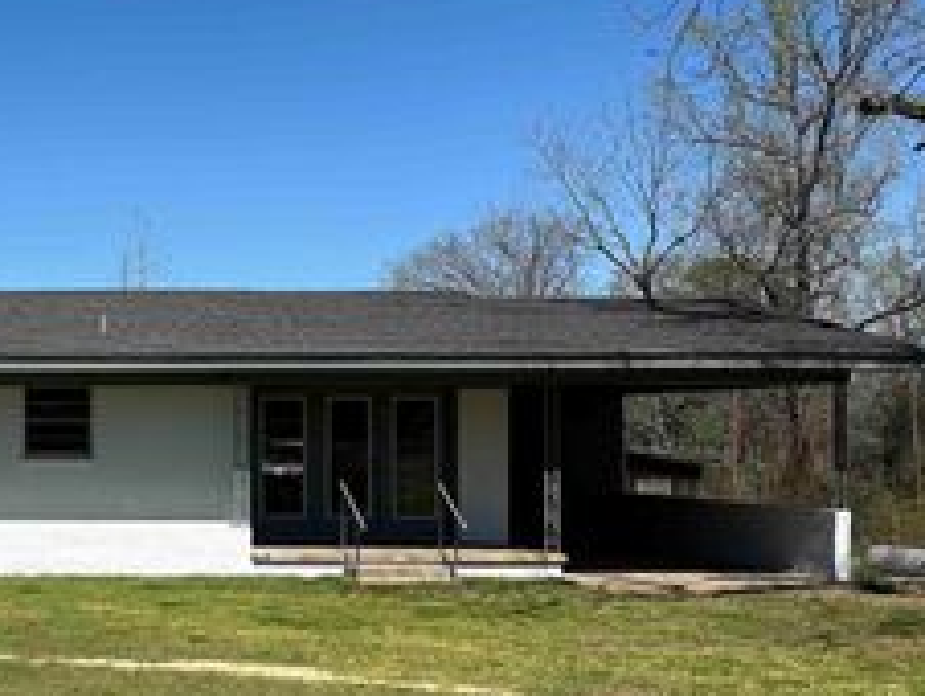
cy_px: 444
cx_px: -49
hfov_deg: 32.5
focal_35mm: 53
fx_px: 1418
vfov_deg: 27.5
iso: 80
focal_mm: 6.86
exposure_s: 1/5263
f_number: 1.78
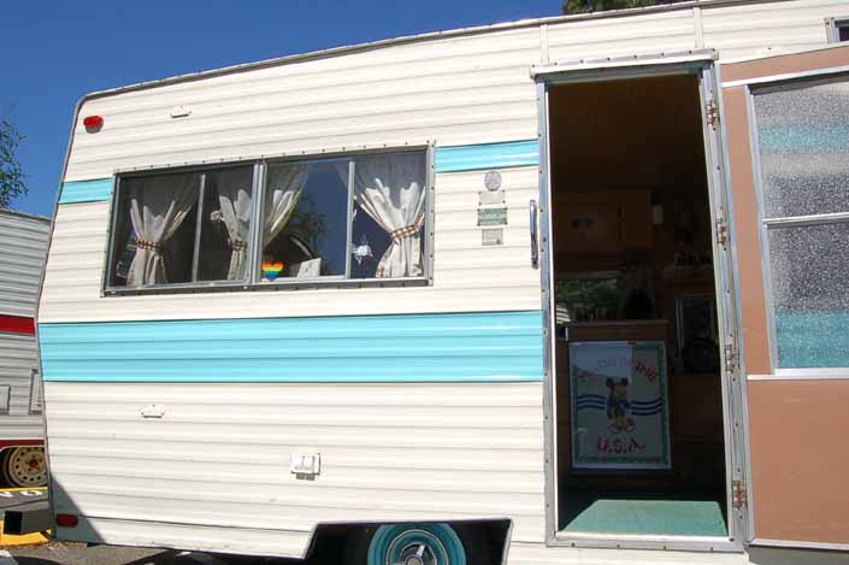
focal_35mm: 27
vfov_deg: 47.9
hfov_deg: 67.4
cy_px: 282
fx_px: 636
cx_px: 424
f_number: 22
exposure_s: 1/60
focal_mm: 18
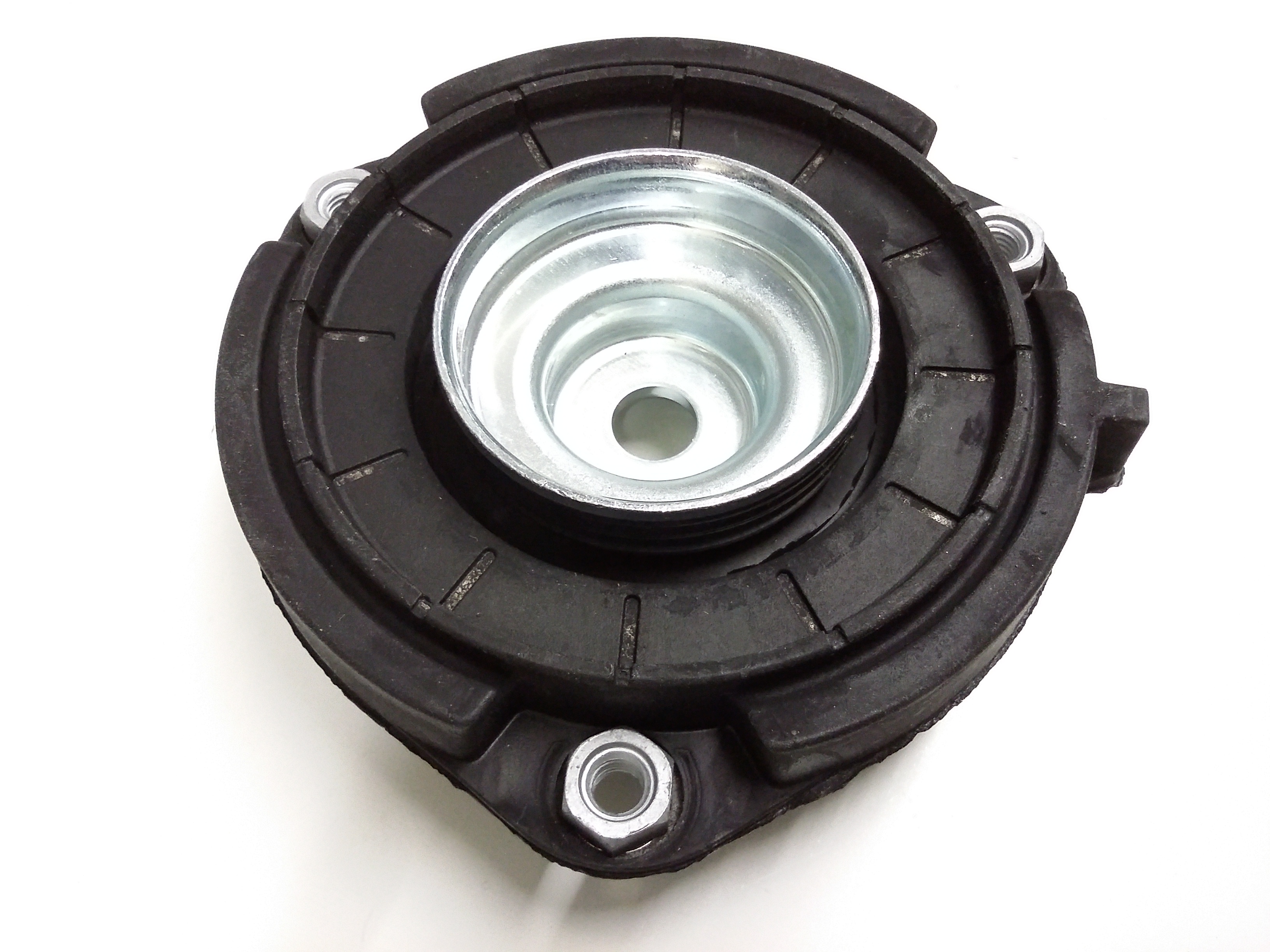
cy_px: 476
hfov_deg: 56.8
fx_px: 1174
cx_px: 635
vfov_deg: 44.2
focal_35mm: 32
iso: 320
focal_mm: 3.4
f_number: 2.4
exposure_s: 1/15
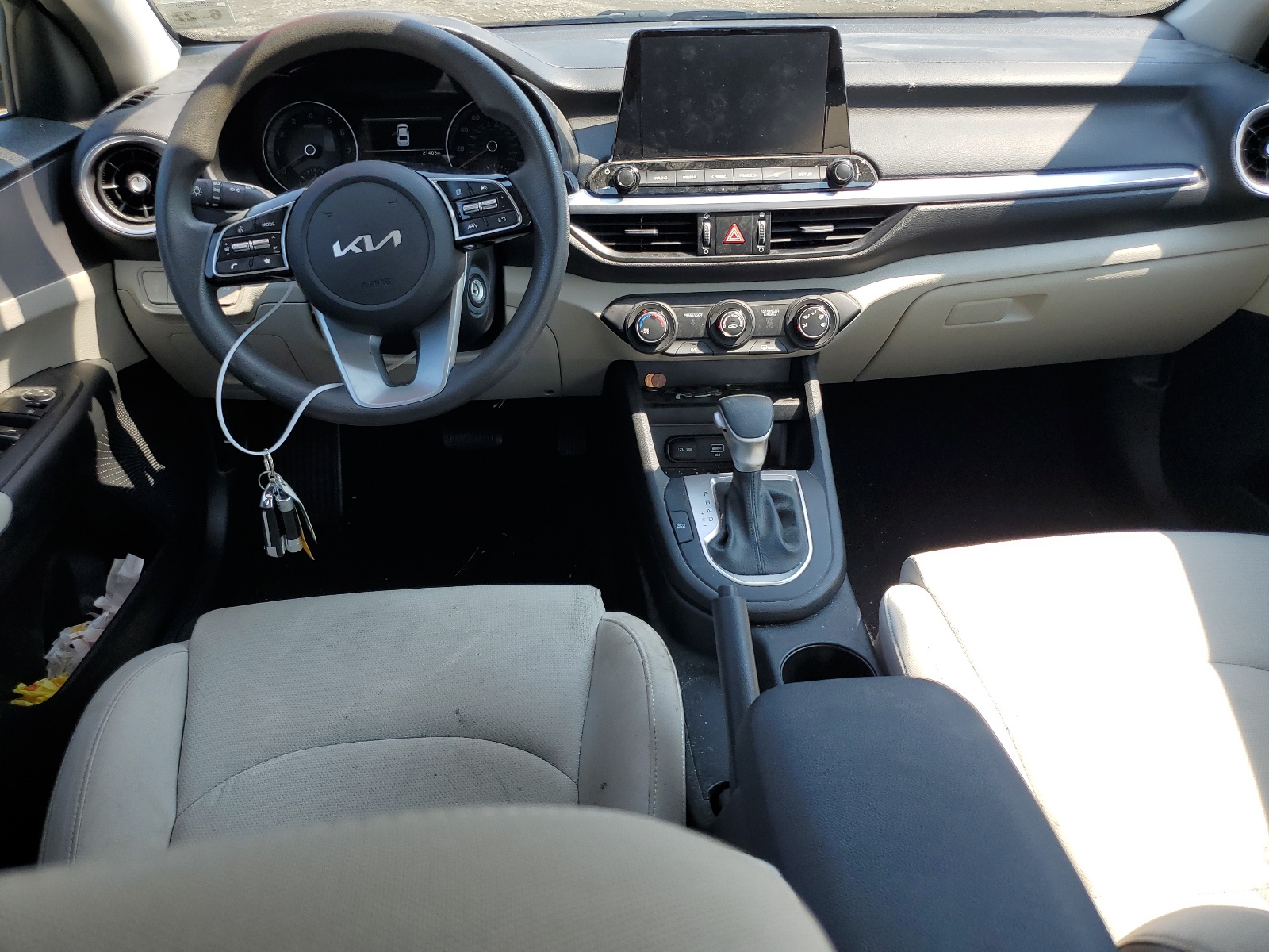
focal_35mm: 26
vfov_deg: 53.1
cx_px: 634
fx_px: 953
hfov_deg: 67.3
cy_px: 476
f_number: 1.5
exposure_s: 1/556
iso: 50
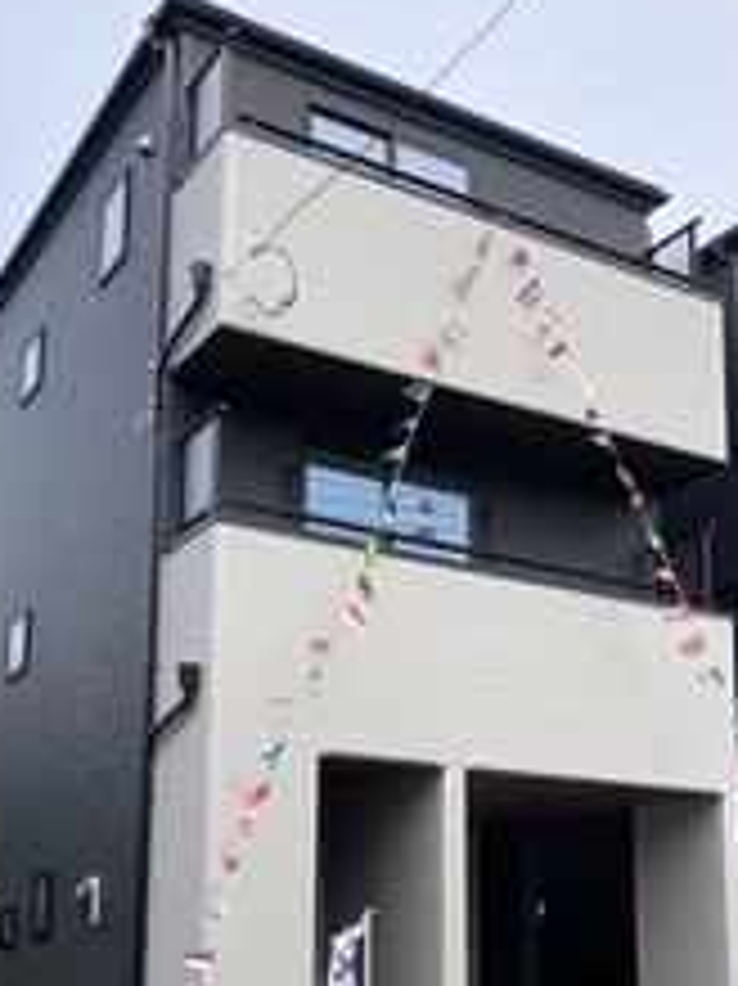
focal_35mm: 46
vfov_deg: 40.0
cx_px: 396
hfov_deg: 31.5
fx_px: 1309
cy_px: 752
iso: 20
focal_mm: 3.99
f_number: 1.8
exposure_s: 1/1215
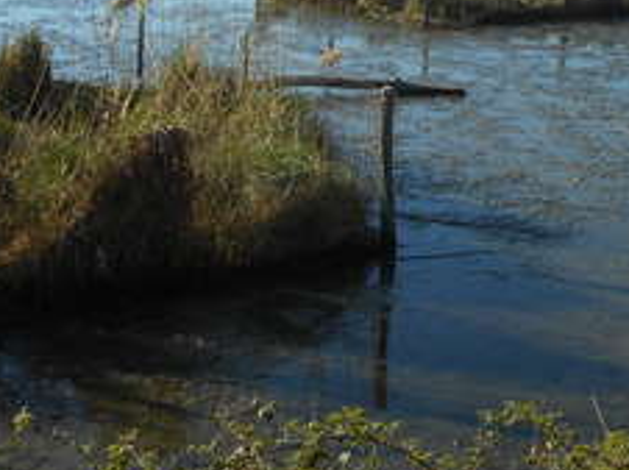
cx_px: 554
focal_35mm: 77
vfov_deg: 18.4
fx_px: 1398
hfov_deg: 24.7
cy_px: -42
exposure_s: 1/500
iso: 80
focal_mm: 5.2
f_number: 4
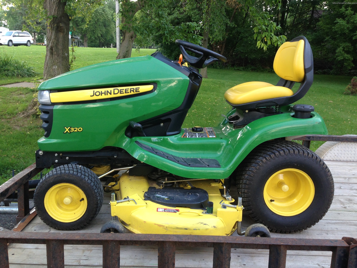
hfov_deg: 55.4
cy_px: 134
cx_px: 178
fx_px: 340
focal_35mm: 33
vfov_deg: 42.9
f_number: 2.4
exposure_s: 1/120
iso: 64
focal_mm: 4.12
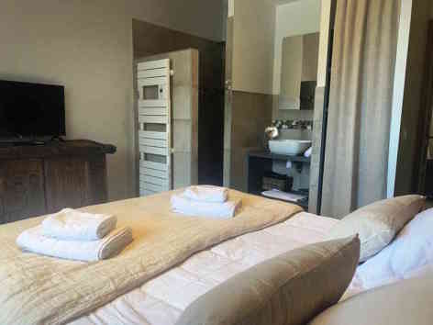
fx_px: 325
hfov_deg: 67.3
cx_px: 216
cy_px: 162
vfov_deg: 53.1
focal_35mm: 26
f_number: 1.8
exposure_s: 1/50
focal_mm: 4.25
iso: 80
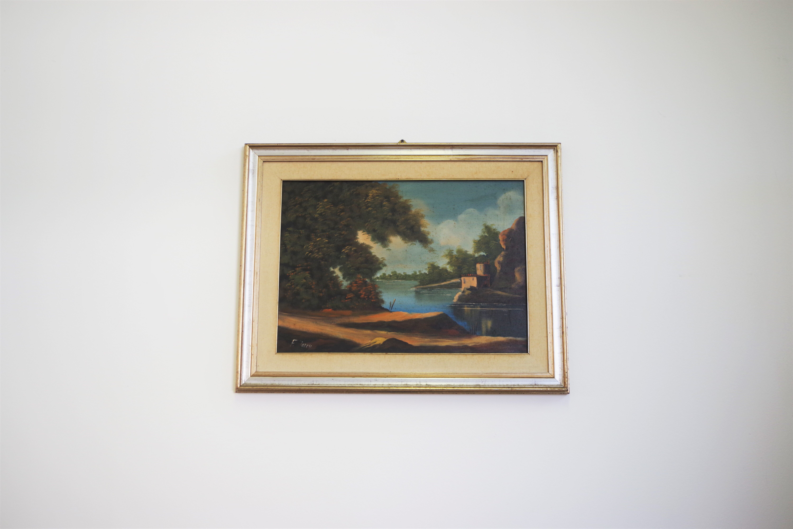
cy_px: 264
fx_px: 793
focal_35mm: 36
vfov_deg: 36.9
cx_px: 396
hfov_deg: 53.1
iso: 200
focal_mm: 24.38
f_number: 4
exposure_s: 1/60
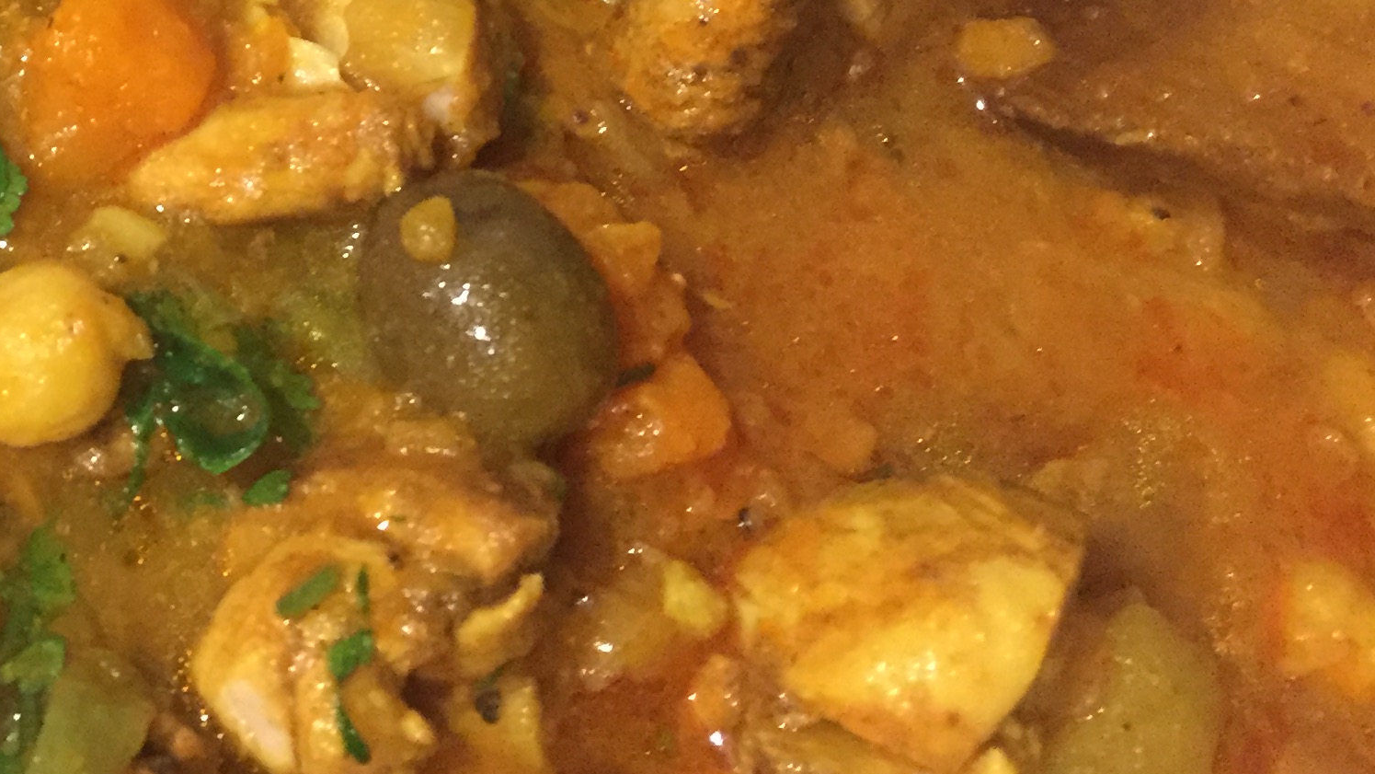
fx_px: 2516
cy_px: -265
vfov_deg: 16.4
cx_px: -67
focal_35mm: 69
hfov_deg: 28.3
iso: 250
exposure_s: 1/17
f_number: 2.2
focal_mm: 4.15
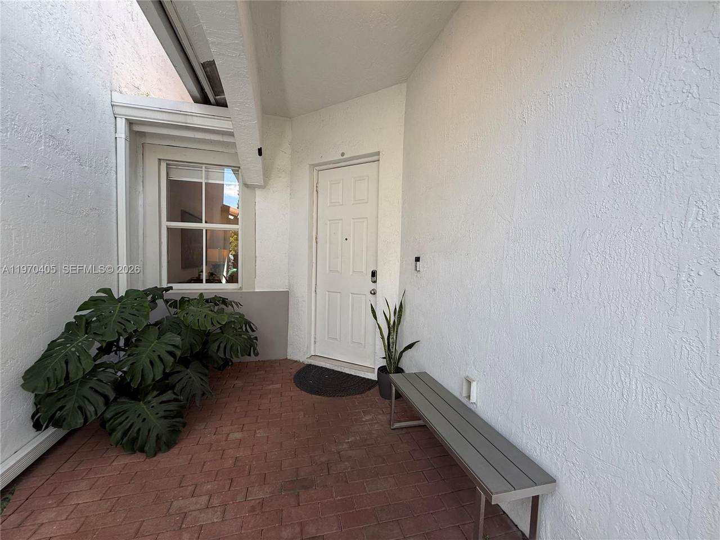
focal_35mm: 14
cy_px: 270
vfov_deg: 85.7
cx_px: 360
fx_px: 291
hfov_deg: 102.1
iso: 50
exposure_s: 1/138
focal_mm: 2.22
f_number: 2.2
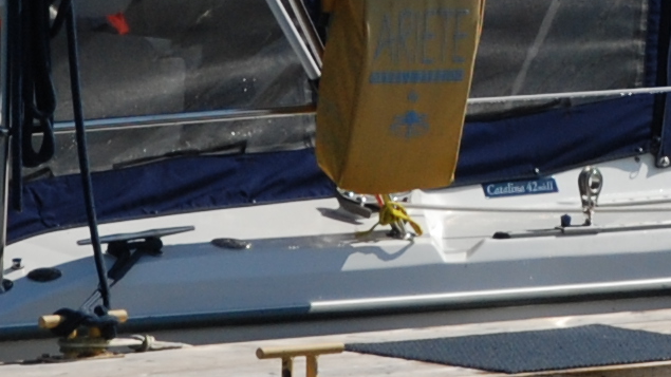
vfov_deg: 1.6
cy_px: -252
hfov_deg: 2.8
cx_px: 702
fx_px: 13663
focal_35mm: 768
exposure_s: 1/1000
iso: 200
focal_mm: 80
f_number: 7.1
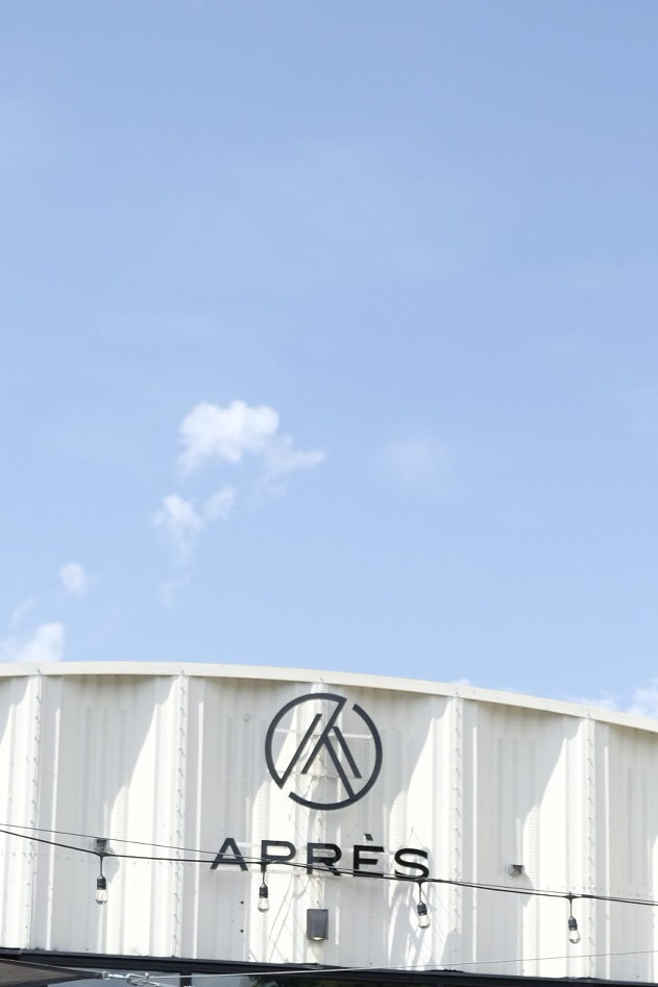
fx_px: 2057
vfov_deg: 26.1
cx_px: 317
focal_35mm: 75
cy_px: 895
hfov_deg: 18.2
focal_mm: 26.5
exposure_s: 1/4000
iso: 400
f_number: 3.2
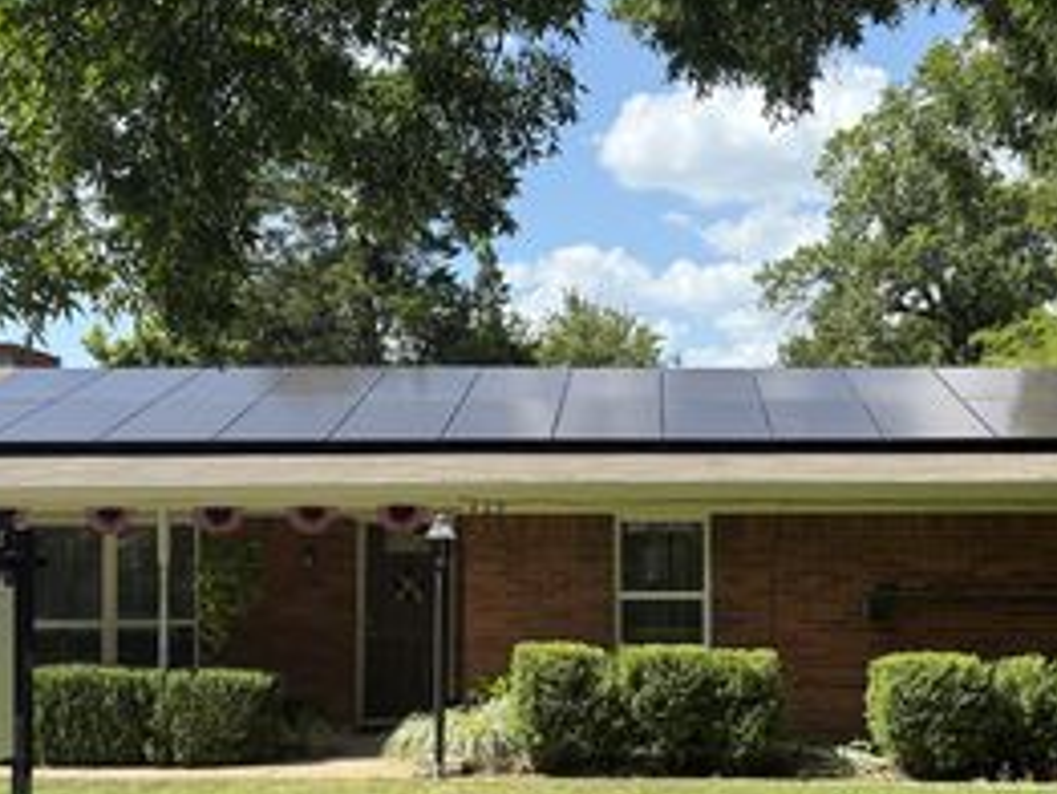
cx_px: 676
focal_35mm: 46
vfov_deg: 31.3
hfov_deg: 40.9
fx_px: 1405
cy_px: 521
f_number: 1.78
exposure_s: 1/3145
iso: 100
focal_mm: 6.76
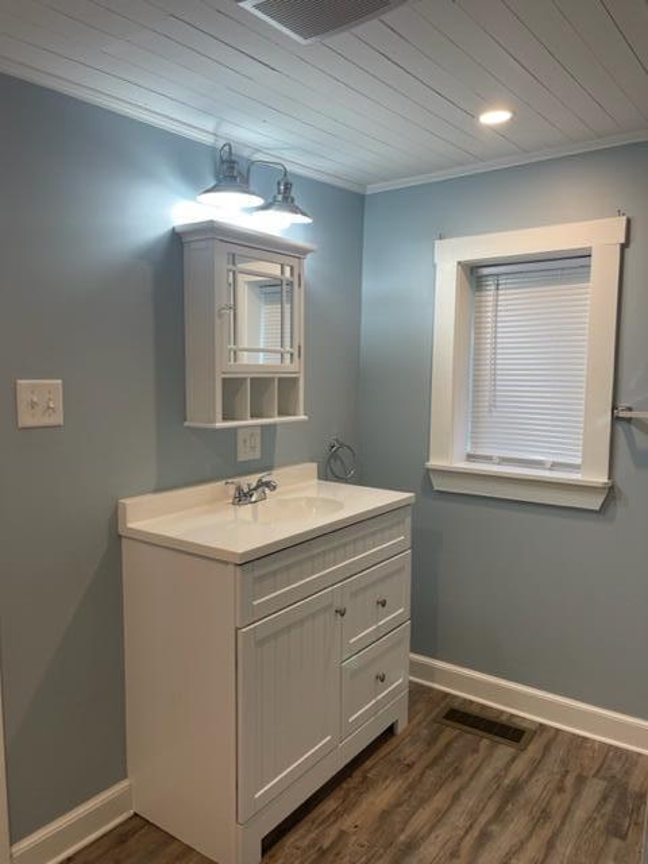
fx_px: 649
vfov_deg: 67.3
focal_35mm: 26
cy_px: 432
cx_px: 324
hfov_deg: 53.1
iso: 64
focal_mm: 5.1
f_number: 1.6
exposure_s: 1/120
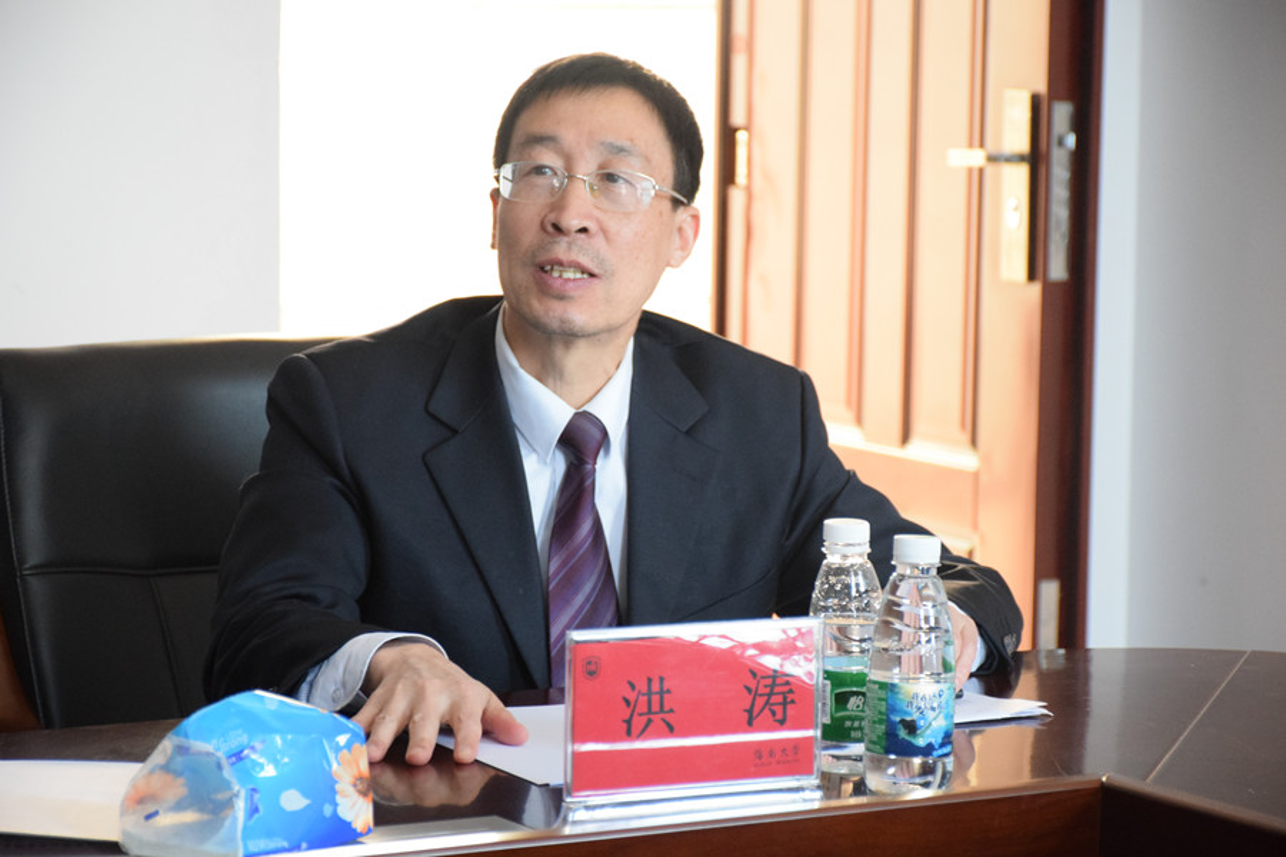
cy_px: 428
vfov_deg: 10.8
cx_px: 643
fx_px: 4554
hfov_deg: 16.1
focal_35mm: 128
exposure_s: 1/160
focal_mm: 85
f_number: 5.3
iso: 3200
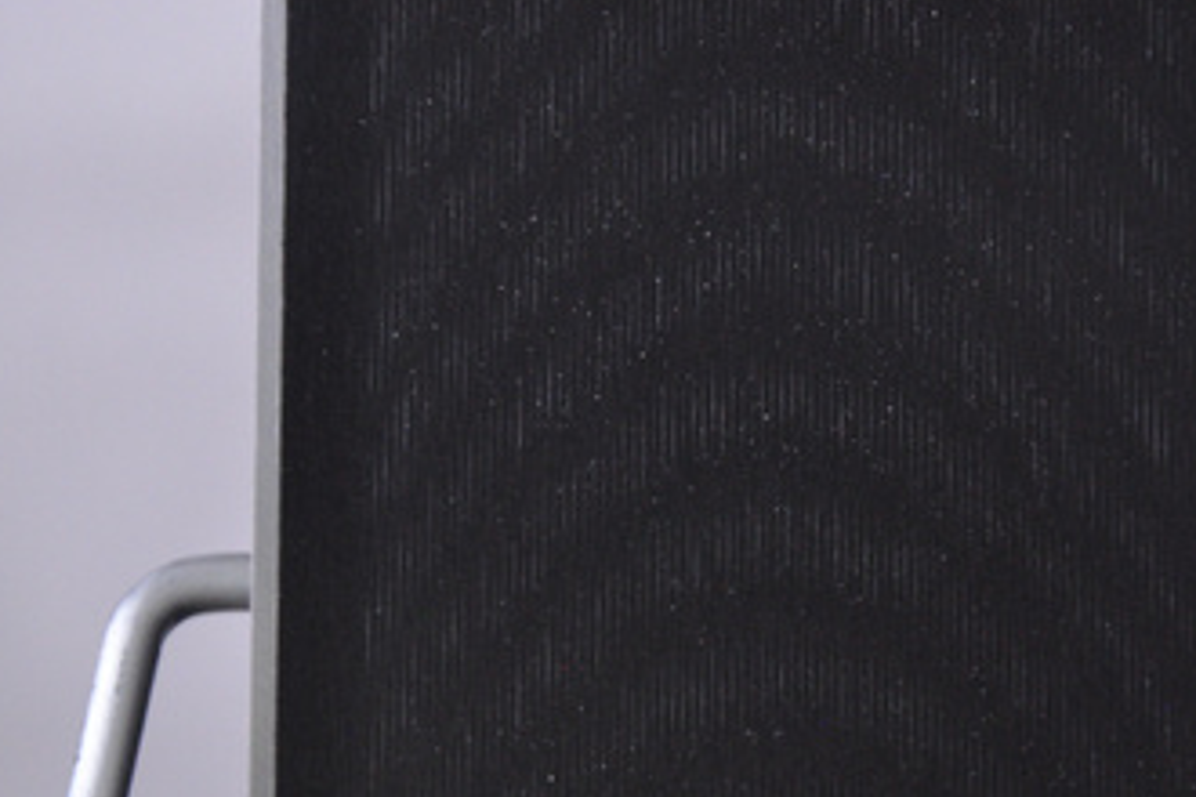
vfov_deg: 6.4
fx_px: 7132
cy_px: 534
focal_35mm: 215
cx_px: 761
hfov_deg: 9.6
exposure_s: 1/125
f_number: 8
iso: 3200
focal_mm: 105
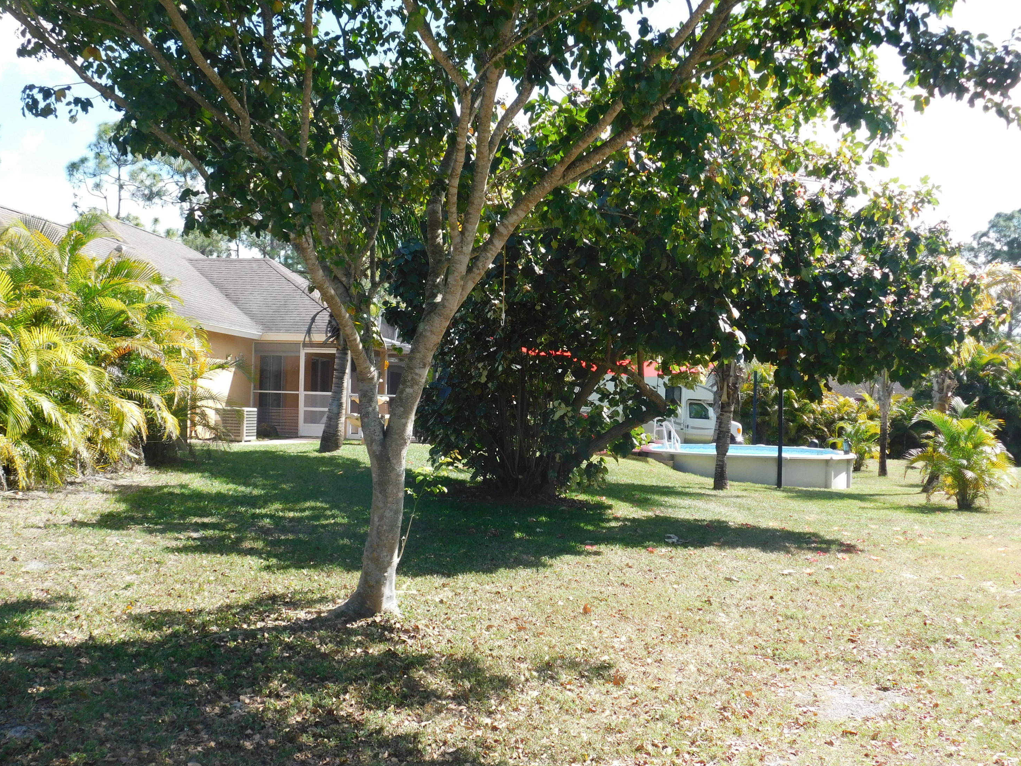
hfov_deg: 50.1
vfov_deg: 38.7
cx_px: 510
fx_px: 1091
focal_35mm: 37
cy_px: 391
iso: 125
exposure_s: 1/400
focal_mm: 6.3
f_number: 3.5
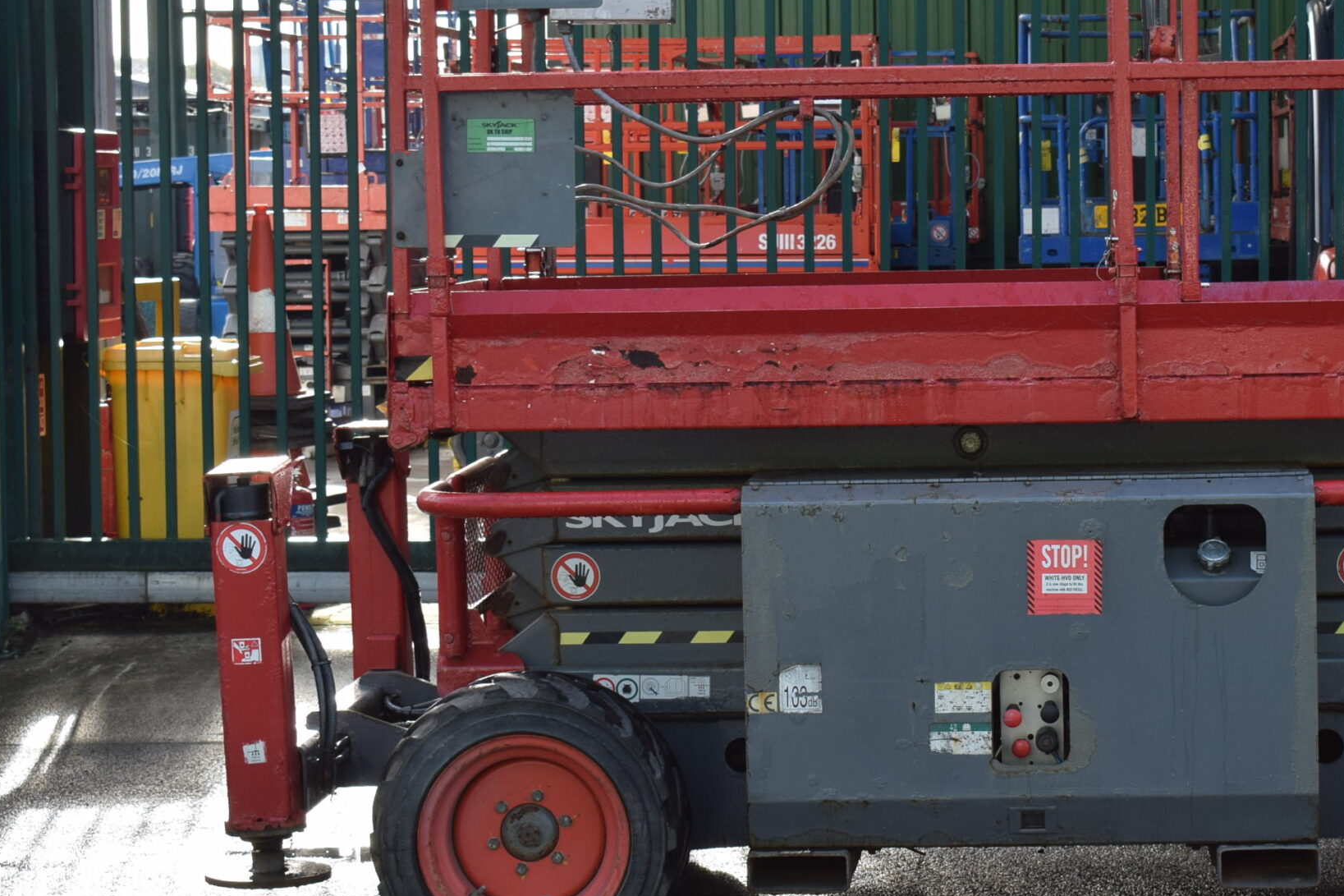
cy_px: 393
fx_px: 4031
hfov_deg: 18.8
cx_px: 993
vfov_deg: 12.7
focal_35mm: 108
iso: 320
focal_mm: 46
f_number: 8
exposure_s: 1/250
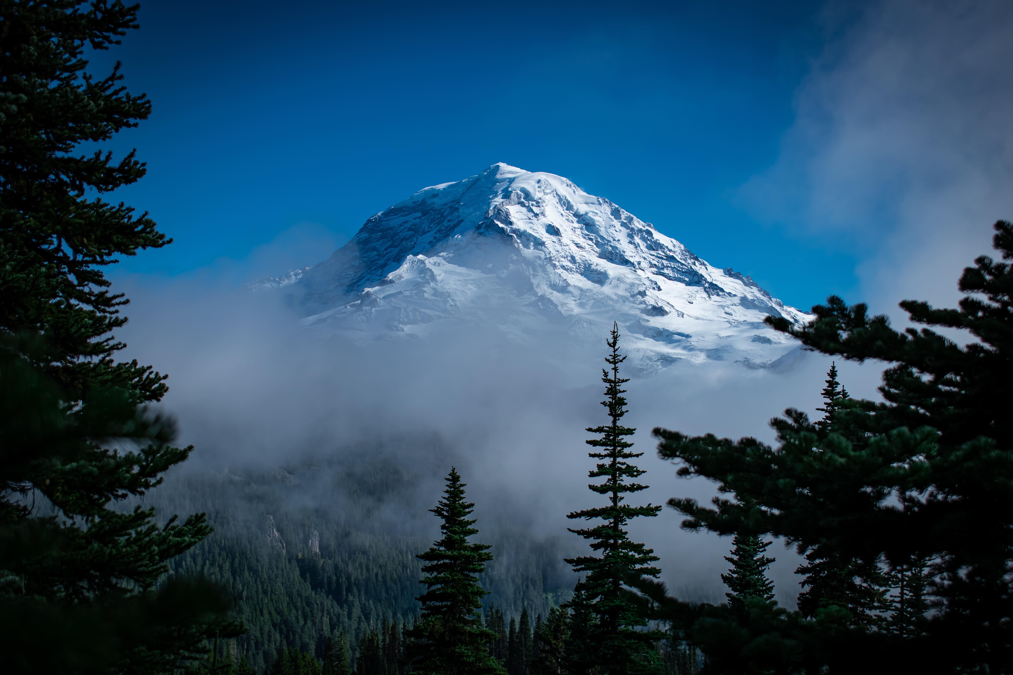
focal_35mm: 46
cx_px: 506
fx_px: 1308
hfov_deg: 42.3
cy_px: 338
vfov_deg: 28.9
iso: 100
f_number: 5.6
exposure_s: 1/1000
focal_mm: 31
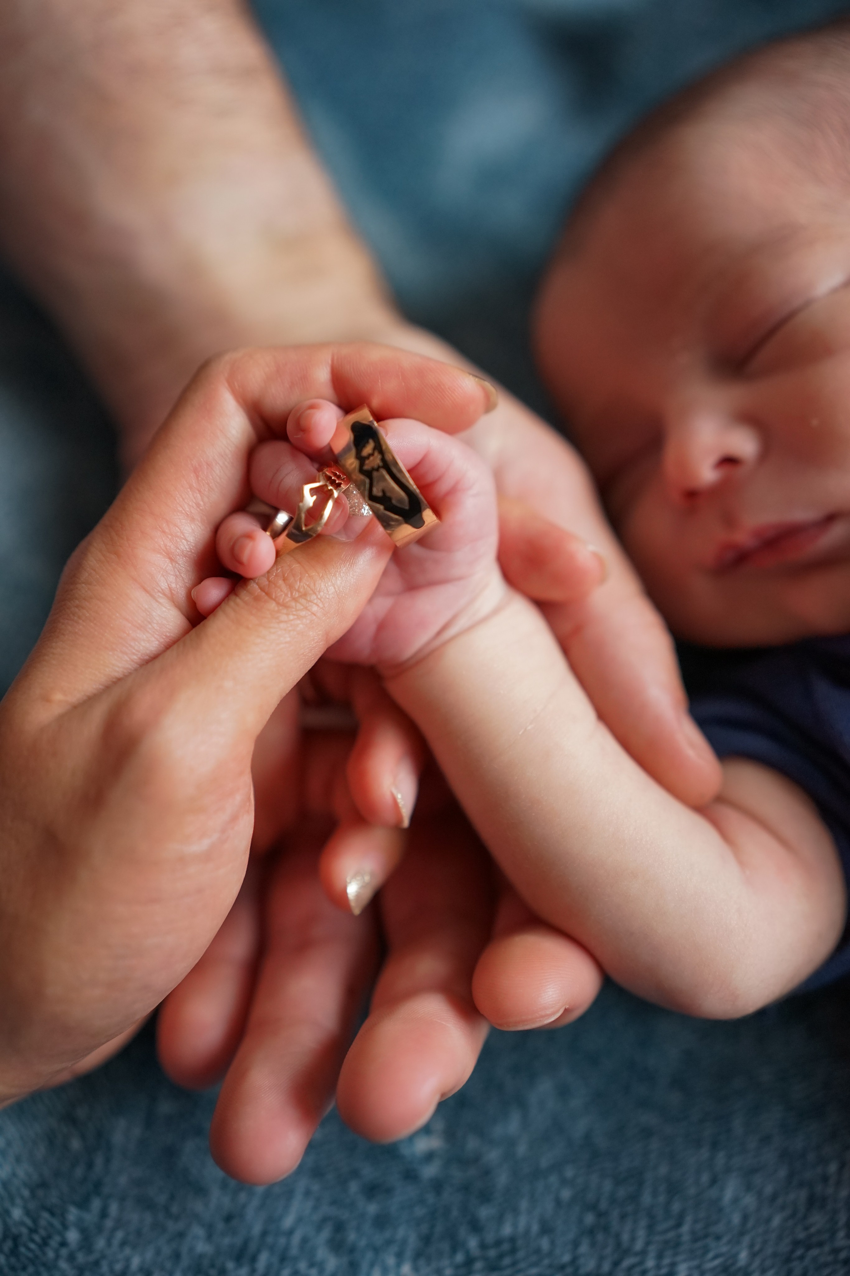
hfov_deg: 37.9
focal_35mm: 35
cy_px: 638
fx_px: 1239
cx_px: 425
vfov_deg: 54.4
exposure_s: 1/500
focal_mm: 35
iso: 1250
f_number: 2.2
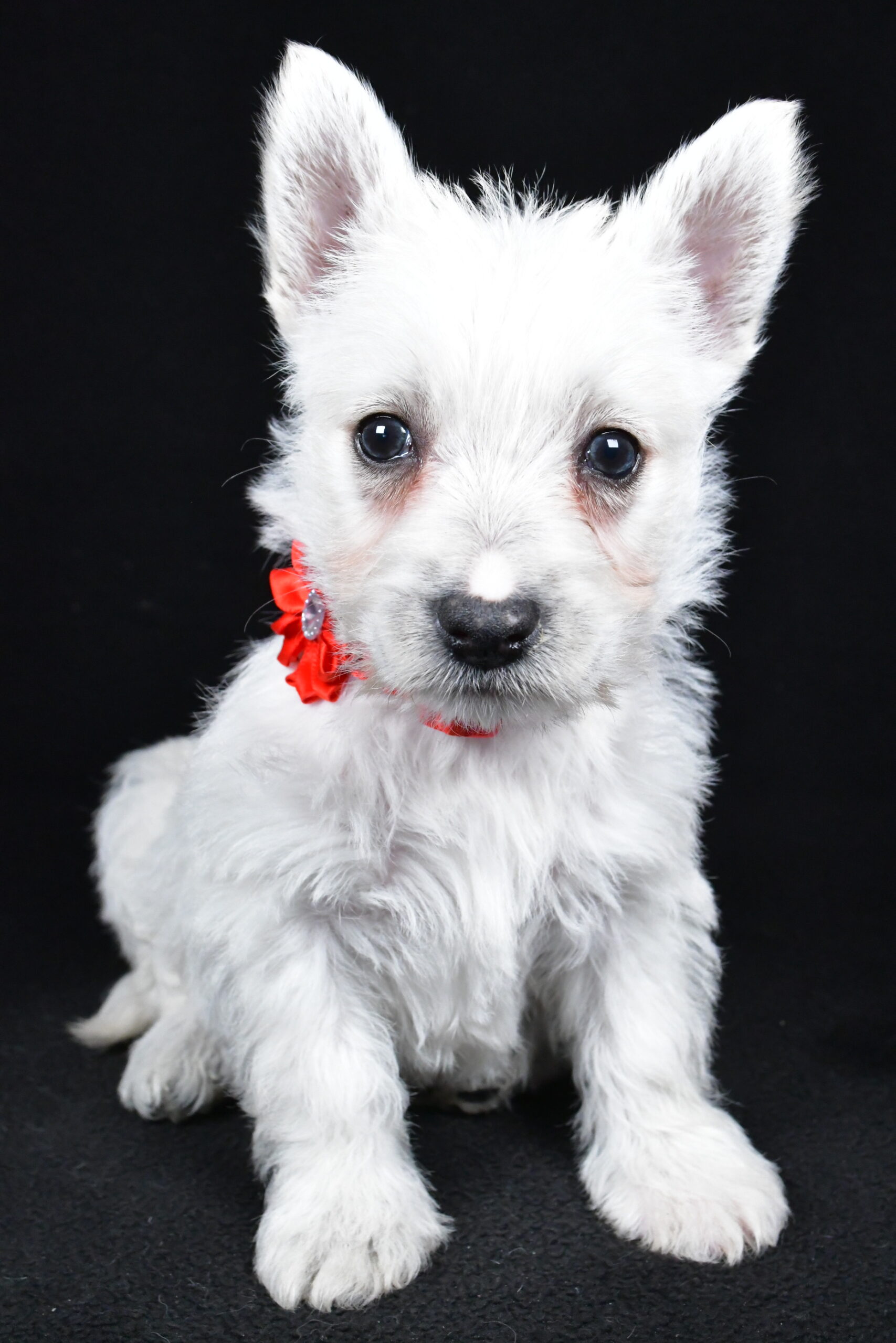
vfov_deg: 46.4
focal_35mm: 42
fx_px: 1568
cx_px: 448
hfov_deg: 31.9
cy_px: 672
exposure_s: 1/800
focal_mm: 28
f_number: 9
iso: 6400
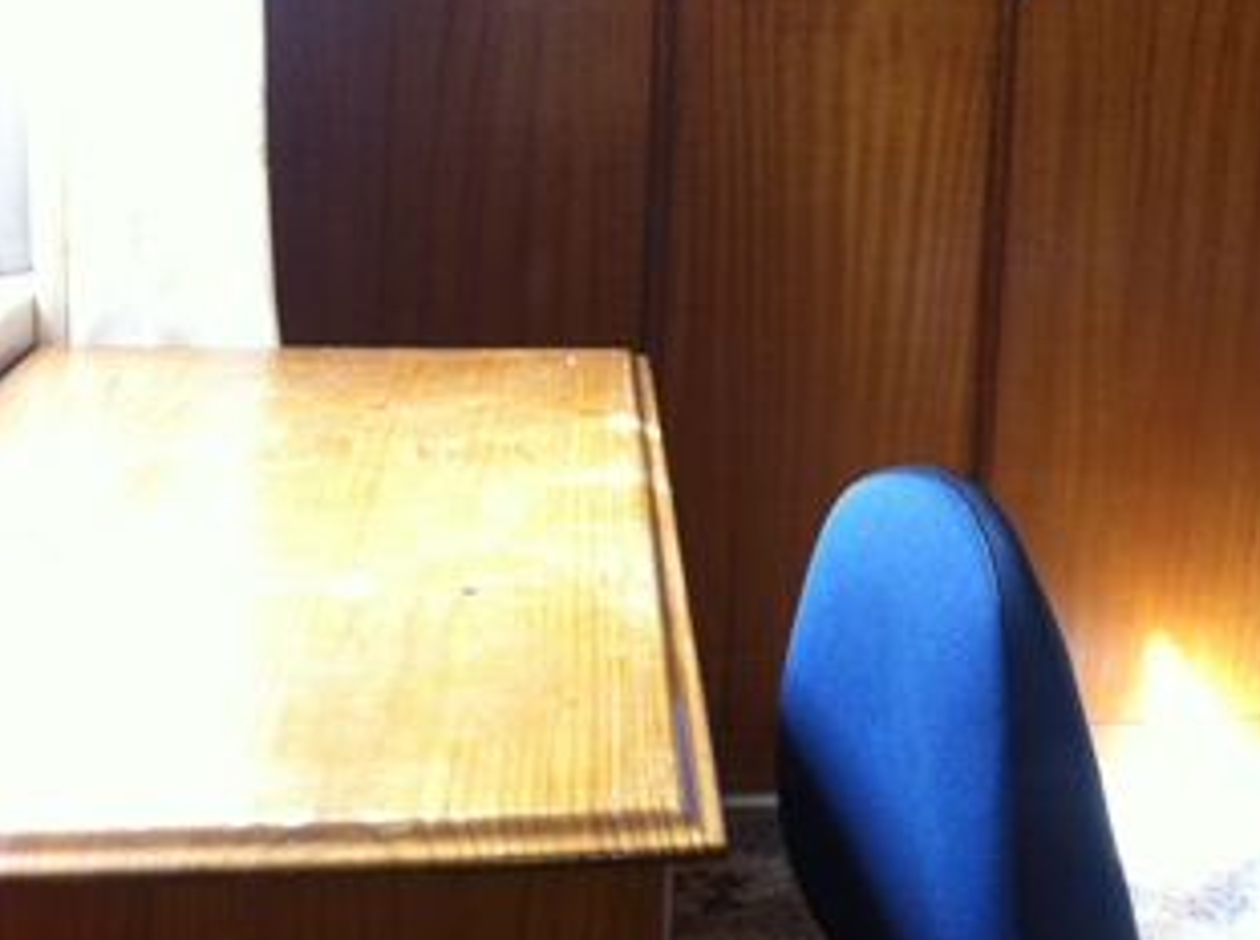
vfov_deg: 20.1
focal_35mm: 72
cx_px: 1260
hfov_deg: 25.7
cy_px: 138
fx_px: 2616
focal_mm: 3.85
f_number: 2.8
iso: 80
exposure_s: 1/17
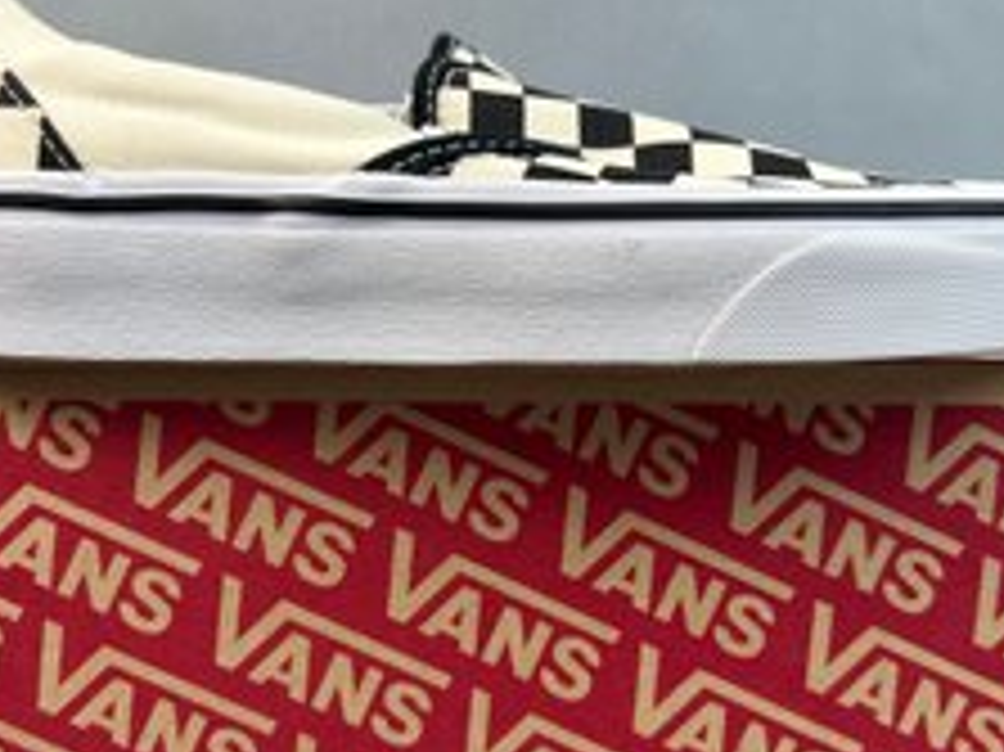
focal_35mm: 40
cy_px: 412
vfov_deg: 35.9
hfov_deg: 46.8
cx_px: 470
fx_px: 1160
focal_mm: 5.7
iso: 50
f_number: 1.5
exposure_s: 1/120
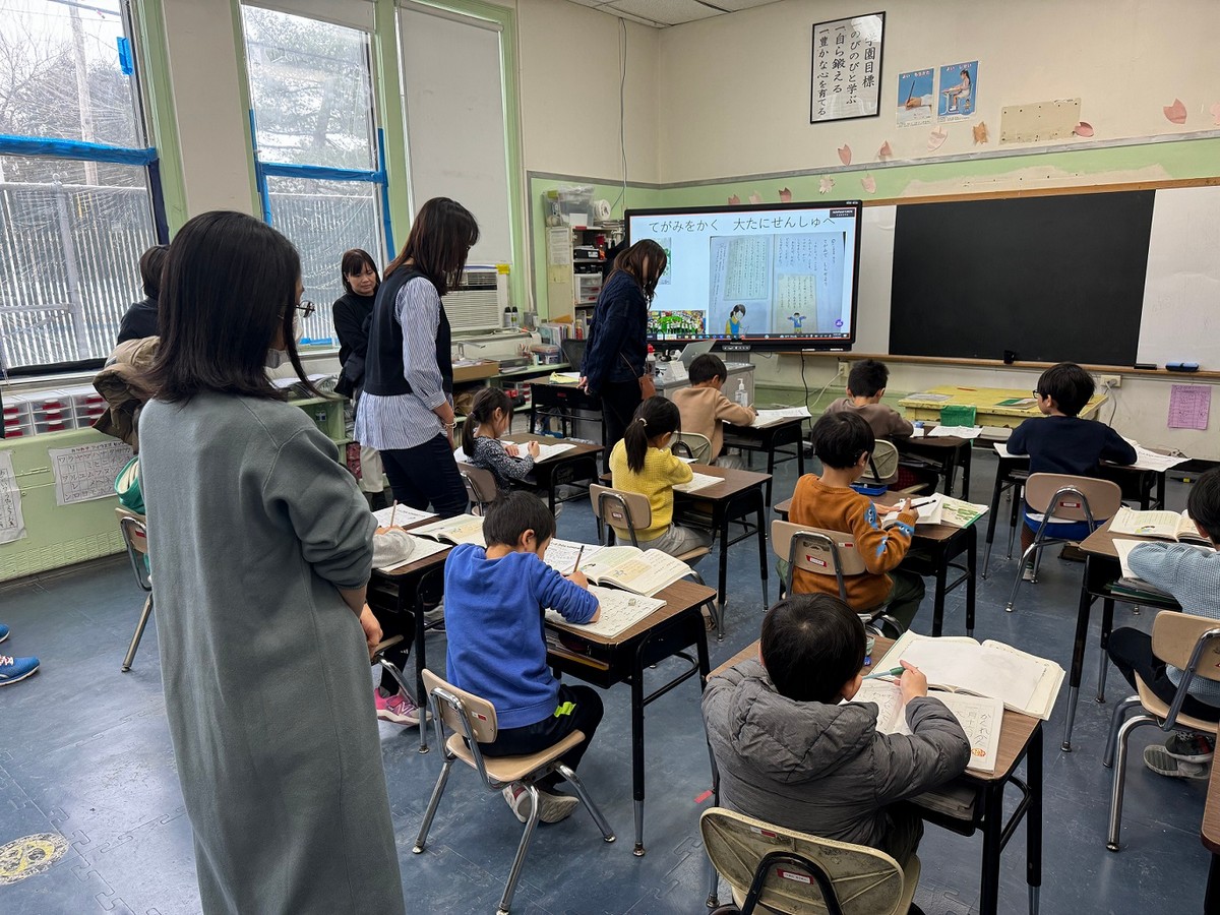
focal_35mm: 24
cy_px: 458
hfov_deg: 71.6
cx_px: 610
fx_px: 846
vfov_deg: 56.8
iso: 125
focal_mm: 6.86
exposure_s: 1/120
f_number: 1.78
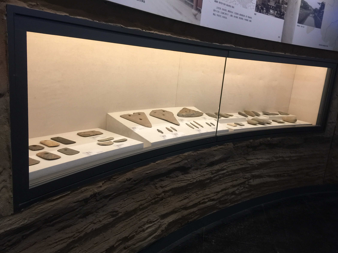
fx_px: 293
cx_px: 172
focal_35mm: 30
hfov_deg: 60.0
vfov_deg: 46.8
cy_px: 130
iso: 80
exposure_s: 1/17
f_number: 2.2
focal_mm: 4.15
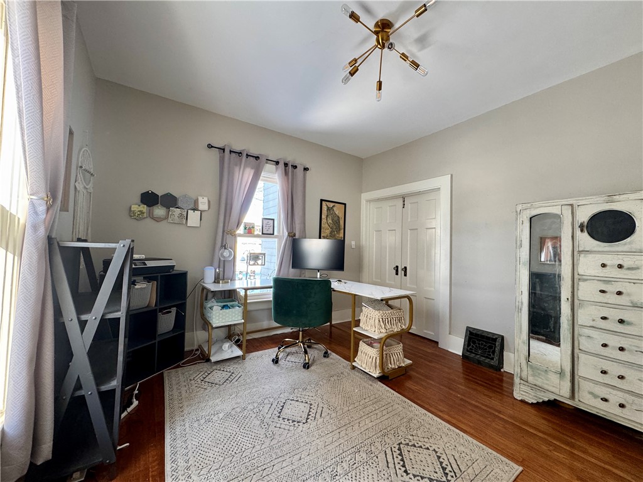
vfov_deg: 85.7
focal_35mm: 14
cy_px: 241
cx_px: 322
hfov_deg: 102.1
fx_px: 260
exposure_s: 1/99
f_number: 2.2
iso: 200
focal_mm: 2.22
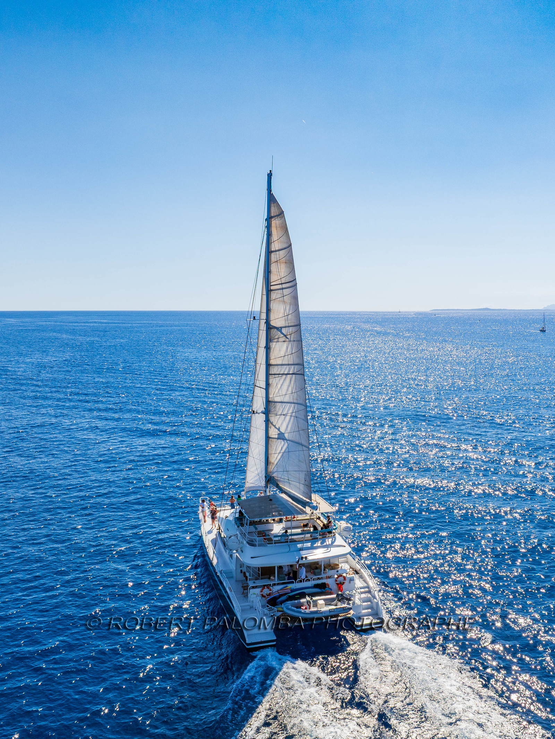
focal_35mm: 24
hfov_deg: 56.8
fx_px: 513
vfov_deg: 71.6
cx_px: 278
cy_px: 370
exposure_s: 1/240
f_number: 9
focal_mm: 12.3
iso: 100
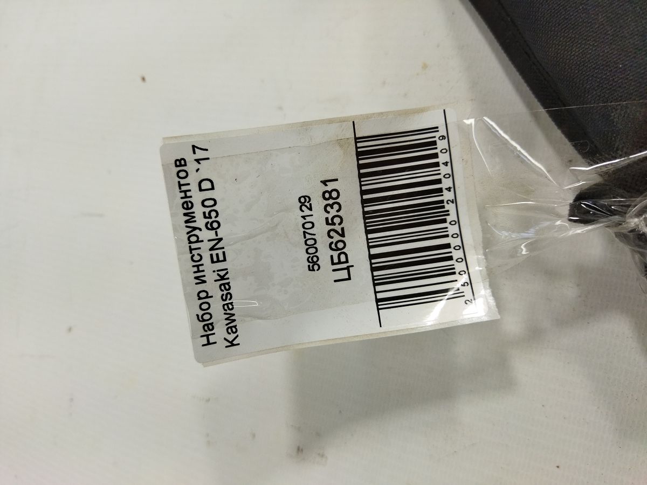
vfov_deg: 51.4
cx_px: 324
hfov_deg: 65.3
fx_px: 505
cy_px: 242
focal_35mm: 27
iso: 100
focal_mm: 4.71
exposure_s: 1/205
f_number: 1.79
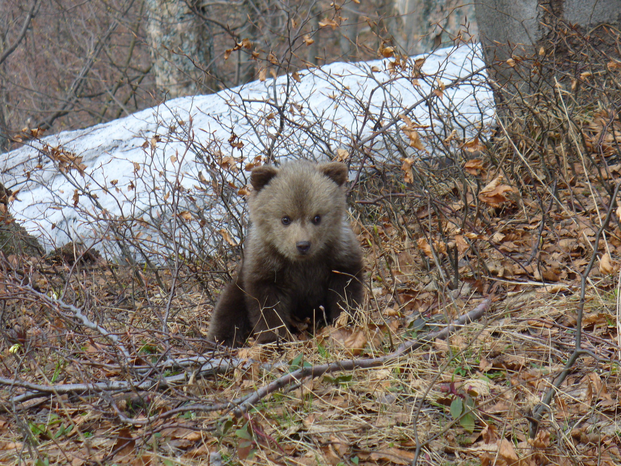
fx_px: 3175
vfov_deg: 8.4
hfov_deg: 11.2
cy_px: 233
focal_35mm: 177
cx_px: 310
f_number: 4.2
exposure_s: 1/80
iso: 80
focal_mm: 29.2
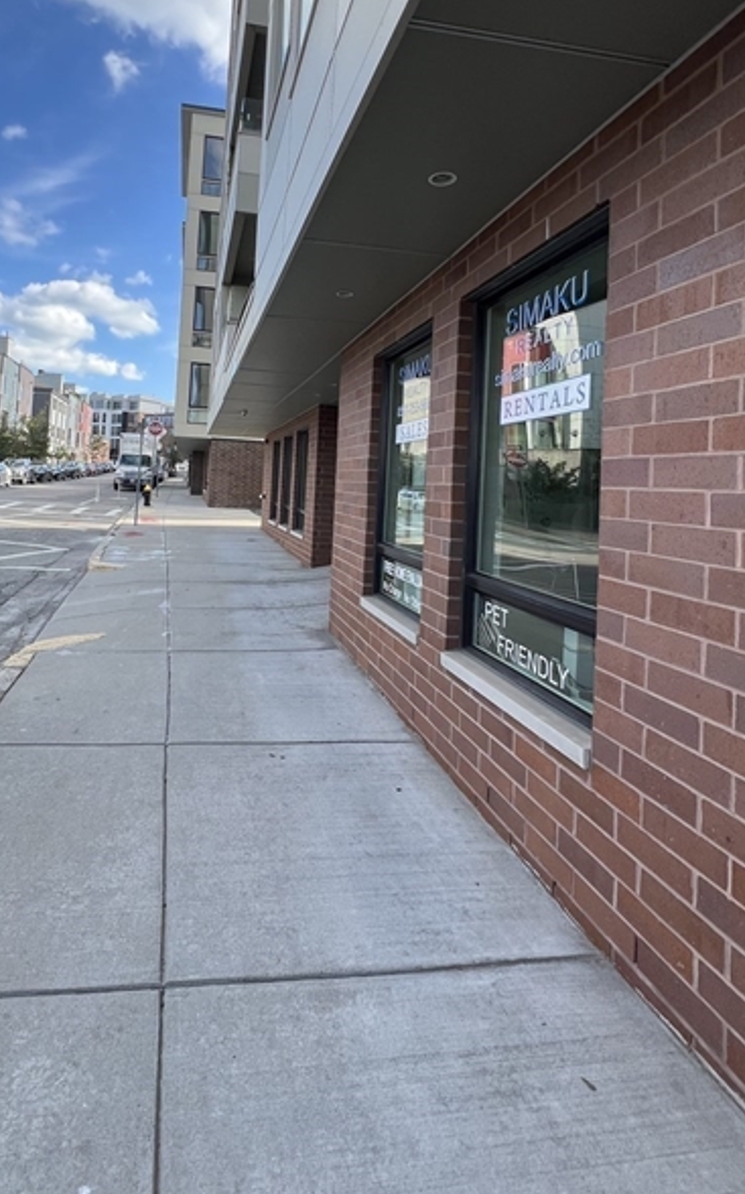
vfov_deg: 89.7
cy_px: 465
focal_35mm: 18
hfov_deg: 64.1
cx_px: 282
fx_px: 585
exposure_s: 1/438
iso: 32
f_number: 1.8
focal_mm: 1.57
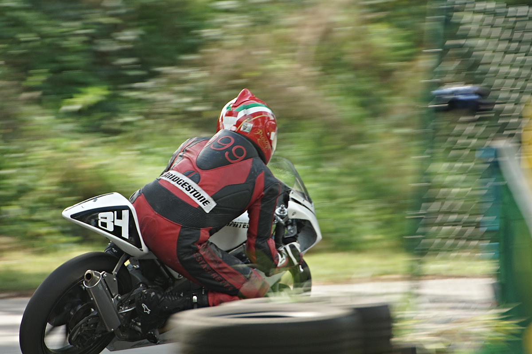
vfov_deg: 2.3
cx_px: 266
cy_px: 177
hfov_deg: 3.4
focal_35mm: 600
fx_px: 8866
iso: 200
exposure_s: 1/125
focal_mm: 400
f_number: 8
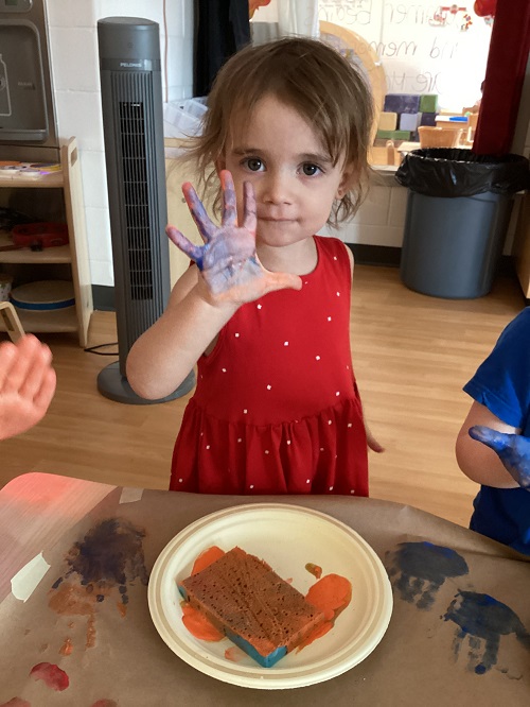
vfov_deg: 58.3
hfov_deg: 45.5
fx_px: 632
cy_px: 354
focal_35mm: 31
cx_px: 265
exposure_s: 1/40
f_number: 2.4
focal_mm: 3.3
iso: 320
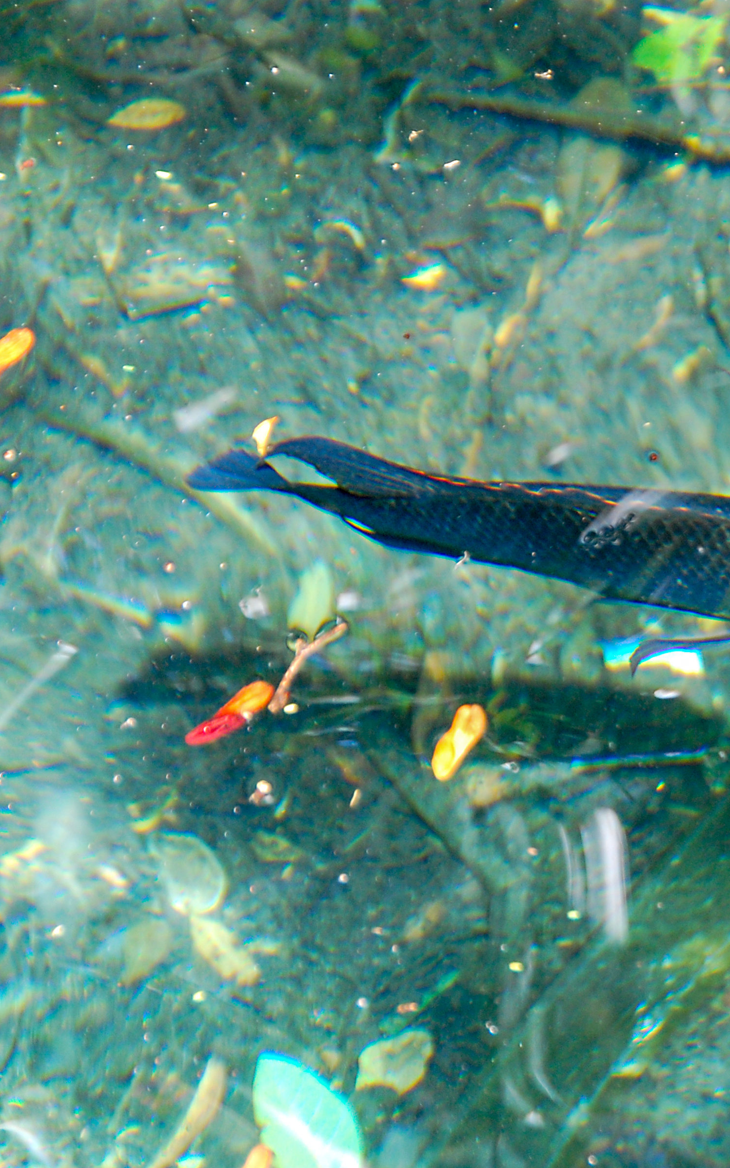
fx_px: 6302
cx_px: 732
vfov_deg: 10.6
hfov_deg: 6.6
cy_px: 549
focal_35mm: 198
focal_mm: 80
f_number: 5.3
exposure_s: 1/80
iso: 400
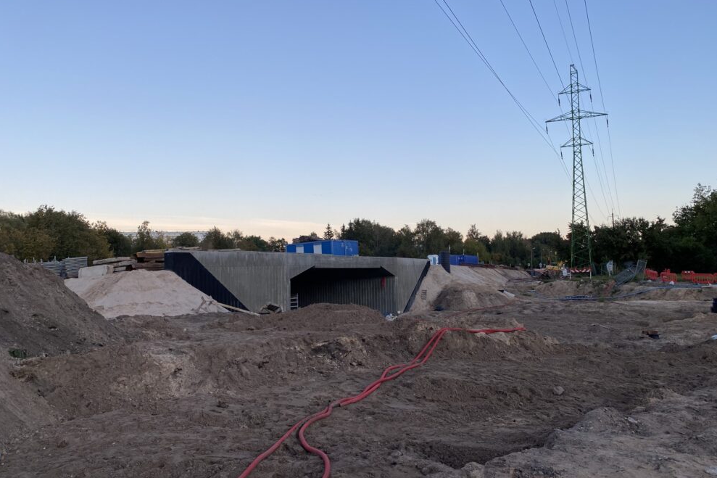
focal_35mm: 28
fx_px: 558
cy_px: 235
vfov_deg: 46.4
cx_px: 368
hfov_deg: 65.5
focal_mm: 4.25
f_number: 1.8
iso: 32
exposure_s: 1/499
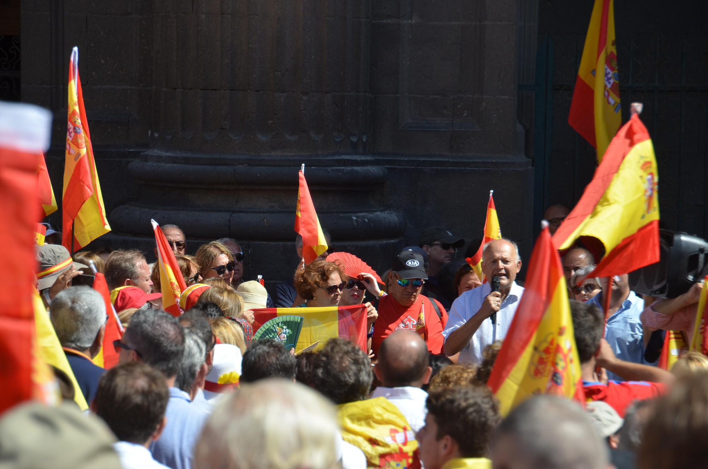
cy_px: 234
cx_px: 354
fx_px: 3827
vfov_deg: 7.0
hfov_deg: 10.6
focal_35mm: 195
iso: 200
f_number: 7.1
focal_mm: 130
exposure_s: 1/800
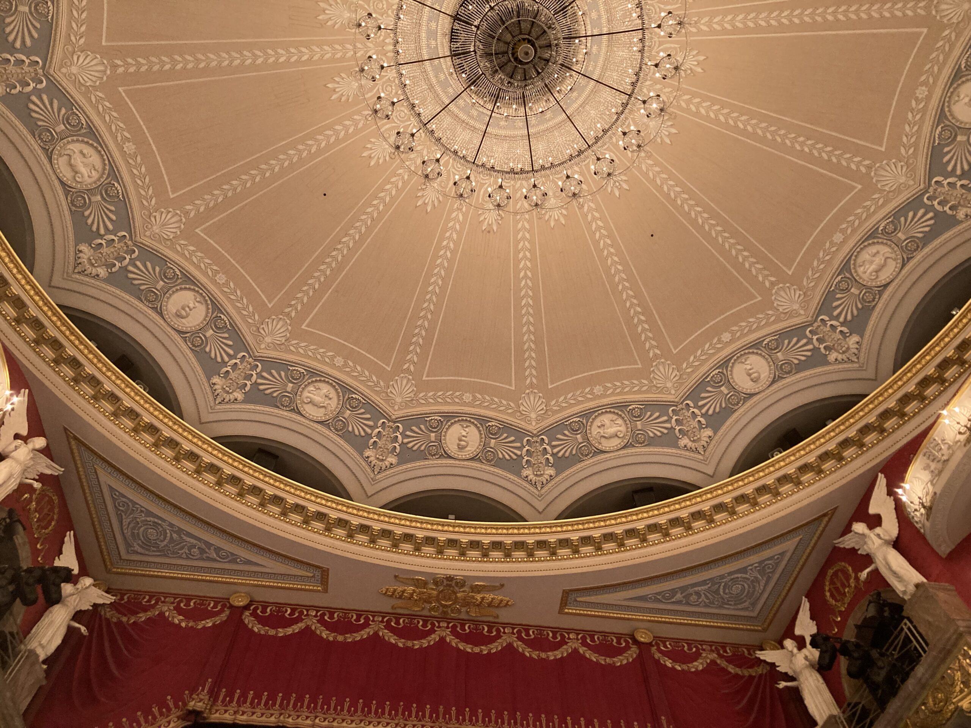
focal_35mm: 28
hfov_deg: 63.4
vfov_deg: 49.7
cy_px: 364
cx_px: 486
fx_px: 785
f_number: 1.8
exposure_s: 1/33
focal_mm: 3.99
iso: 250
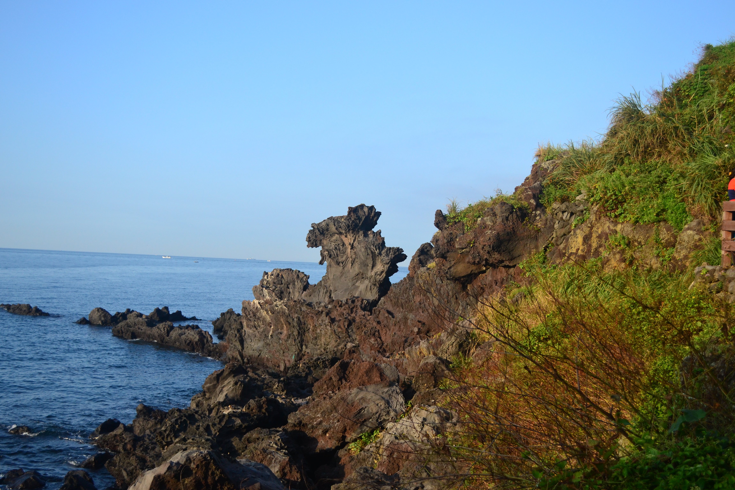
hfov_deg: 45.0
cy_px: 245
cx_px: 368
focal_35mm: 44
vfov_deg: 30.8
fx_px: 888
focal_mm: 29
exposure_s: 1/1000
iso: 400
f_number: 5
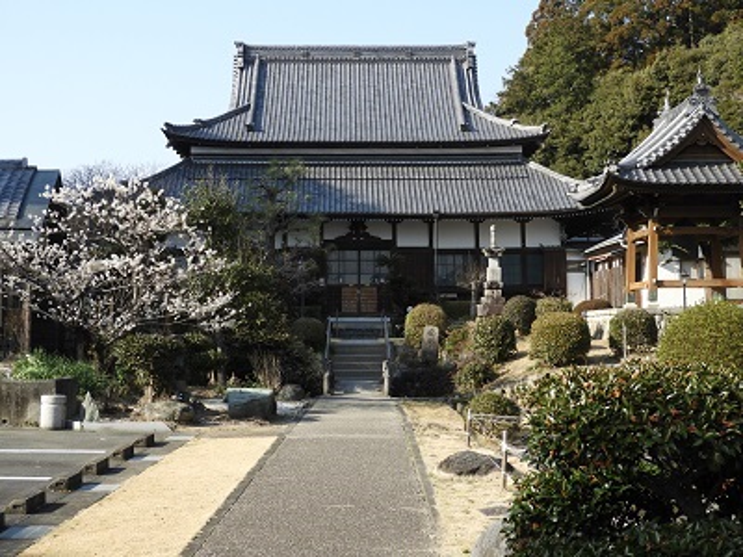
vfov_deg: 24.4
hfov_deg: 32.2
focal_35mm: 60
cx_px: 372
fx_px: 1288
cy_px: 278
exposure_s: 1/400
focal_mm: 10.7
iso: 100
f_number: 4.2
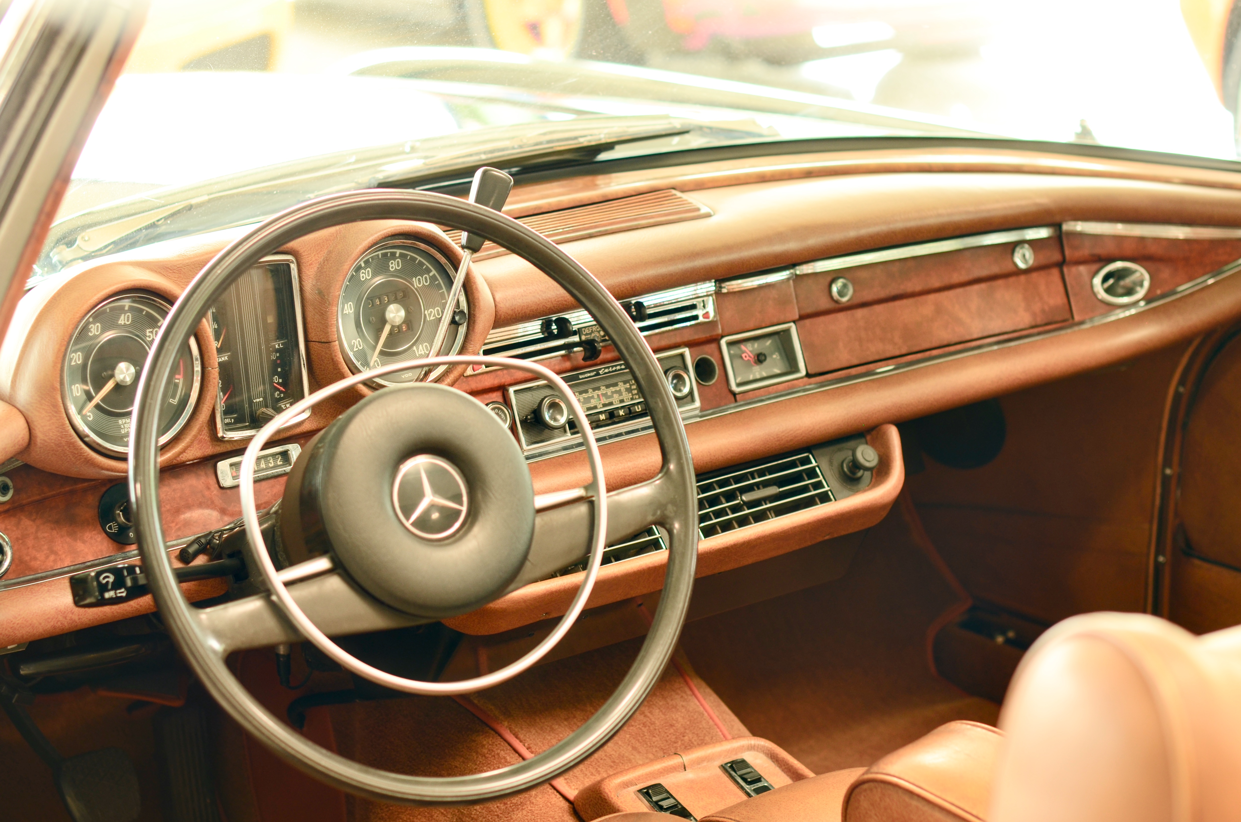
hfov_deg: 27.0
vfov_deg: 18.1
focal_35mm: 75
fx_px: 2580
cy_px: 411
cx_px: 620
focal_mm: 50
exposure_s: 1/15
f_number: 3.2
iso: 160
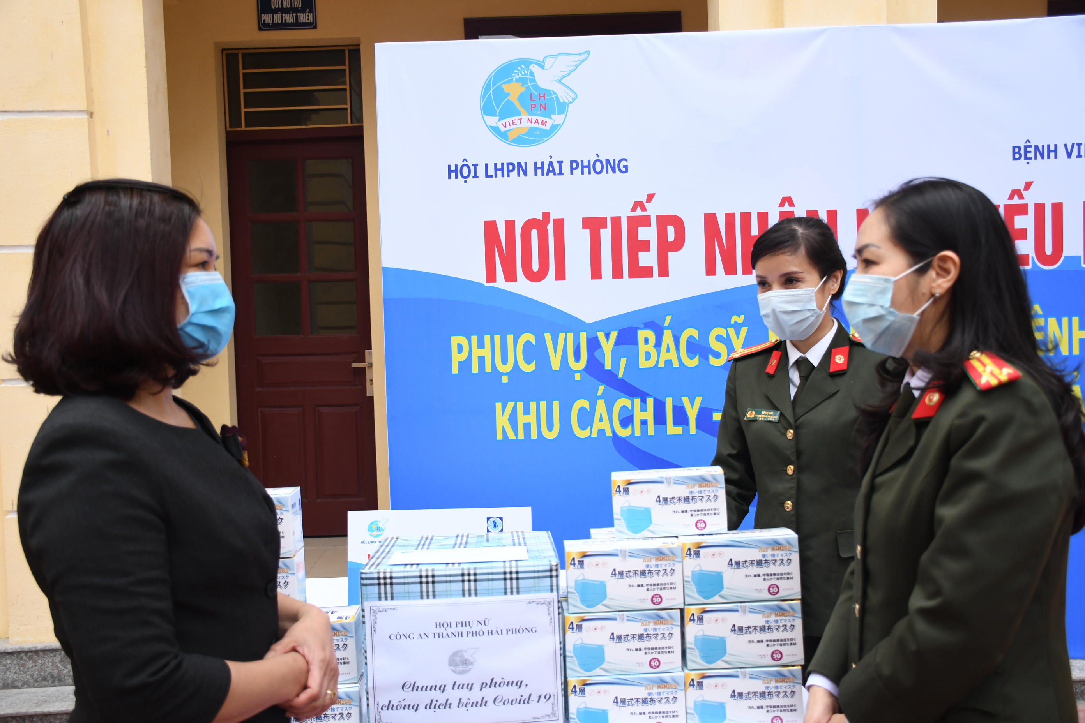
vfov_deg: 38.4
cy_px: 362
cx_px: 542
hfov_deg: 55.1
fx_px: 1040
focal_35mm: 34
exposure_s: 1/200
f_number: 3.8
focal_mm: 23
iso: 640
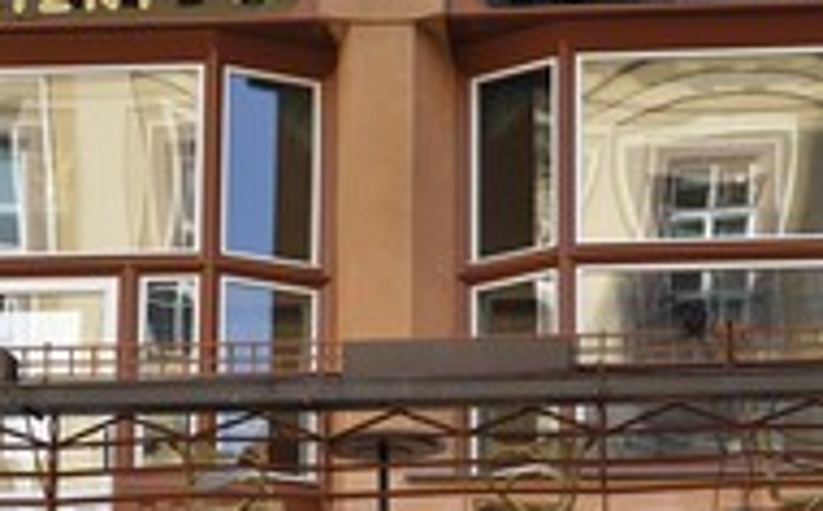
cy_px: 507
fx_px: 2933
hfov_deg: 15.9
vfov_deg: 9.9
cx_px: 585
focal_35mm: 131
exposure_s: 1/200
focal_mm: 58
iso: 400
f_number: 10
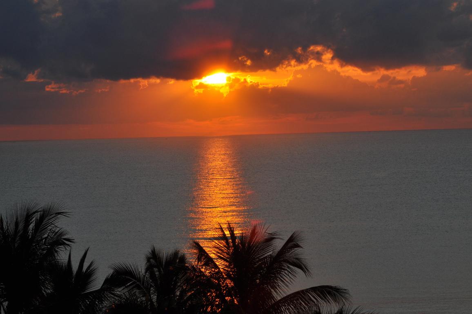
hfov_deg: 13.7
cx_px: 236
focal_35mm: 150
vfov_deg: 9.1
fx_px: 1964
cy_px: 157
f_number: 14
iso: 200
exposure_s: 1/200
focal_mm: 100
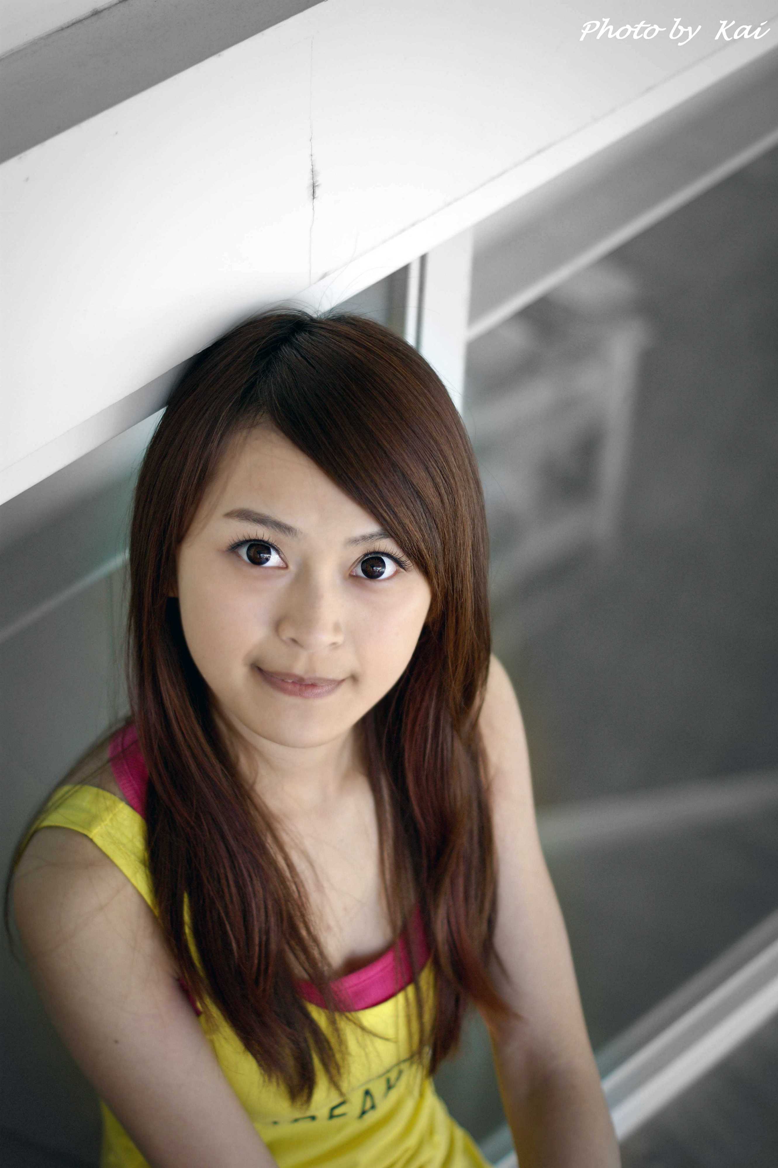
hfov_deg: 18.2
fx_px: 2434
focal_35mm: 75
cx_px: 389
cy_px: 584
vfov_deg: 27.0
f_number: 1.8
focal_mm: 50
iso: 100
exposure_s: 1/250
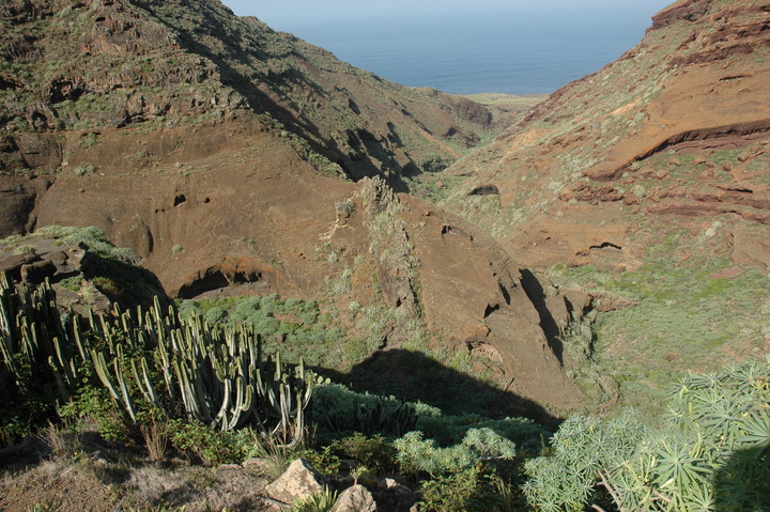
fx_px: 577
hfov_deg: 67.4
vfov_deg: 47.9
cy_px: 256
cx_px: 385
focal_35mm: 27
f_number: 9
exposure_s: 1/320
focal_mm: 18
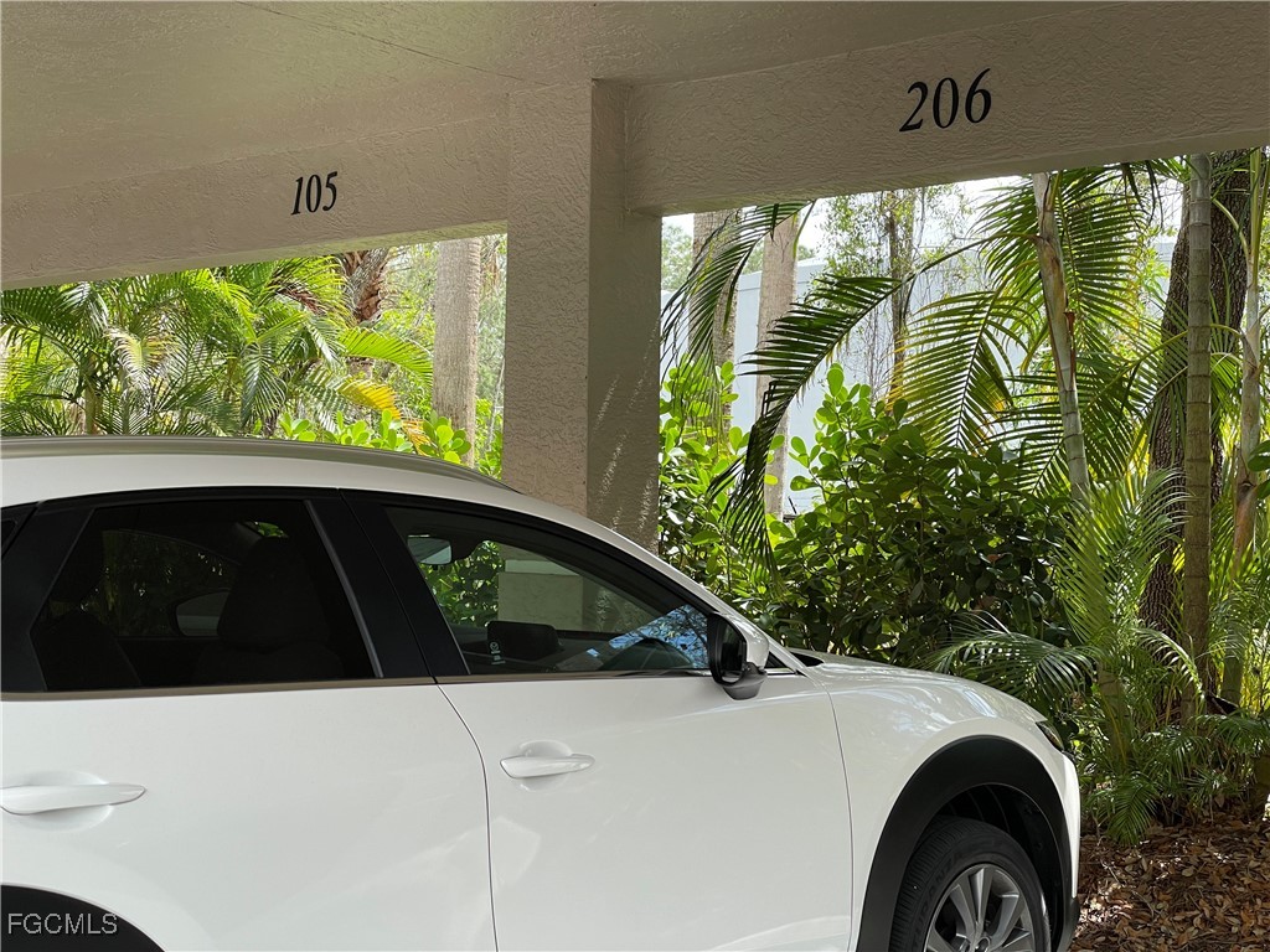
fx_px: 1908
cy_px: 476
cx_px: 635
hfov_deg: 36.8
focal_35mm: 52
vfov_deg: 28.0
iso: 25
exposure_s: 1/254
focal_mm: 6
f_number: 2
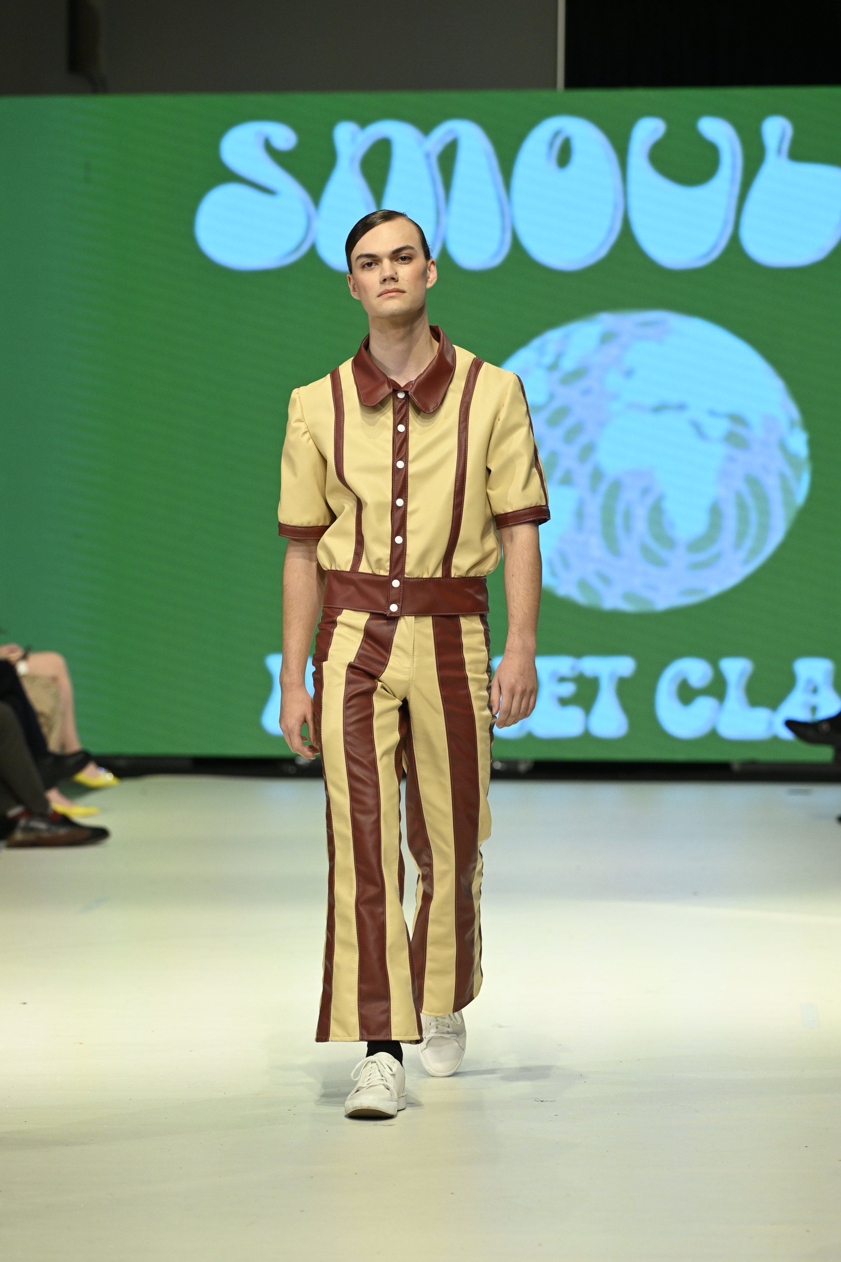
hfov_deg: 9.5
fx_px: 5081
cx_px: 420
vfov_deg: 14.2
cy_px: 631
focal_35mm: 145
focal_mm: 145
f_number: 5
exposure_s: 1/320
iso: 2000
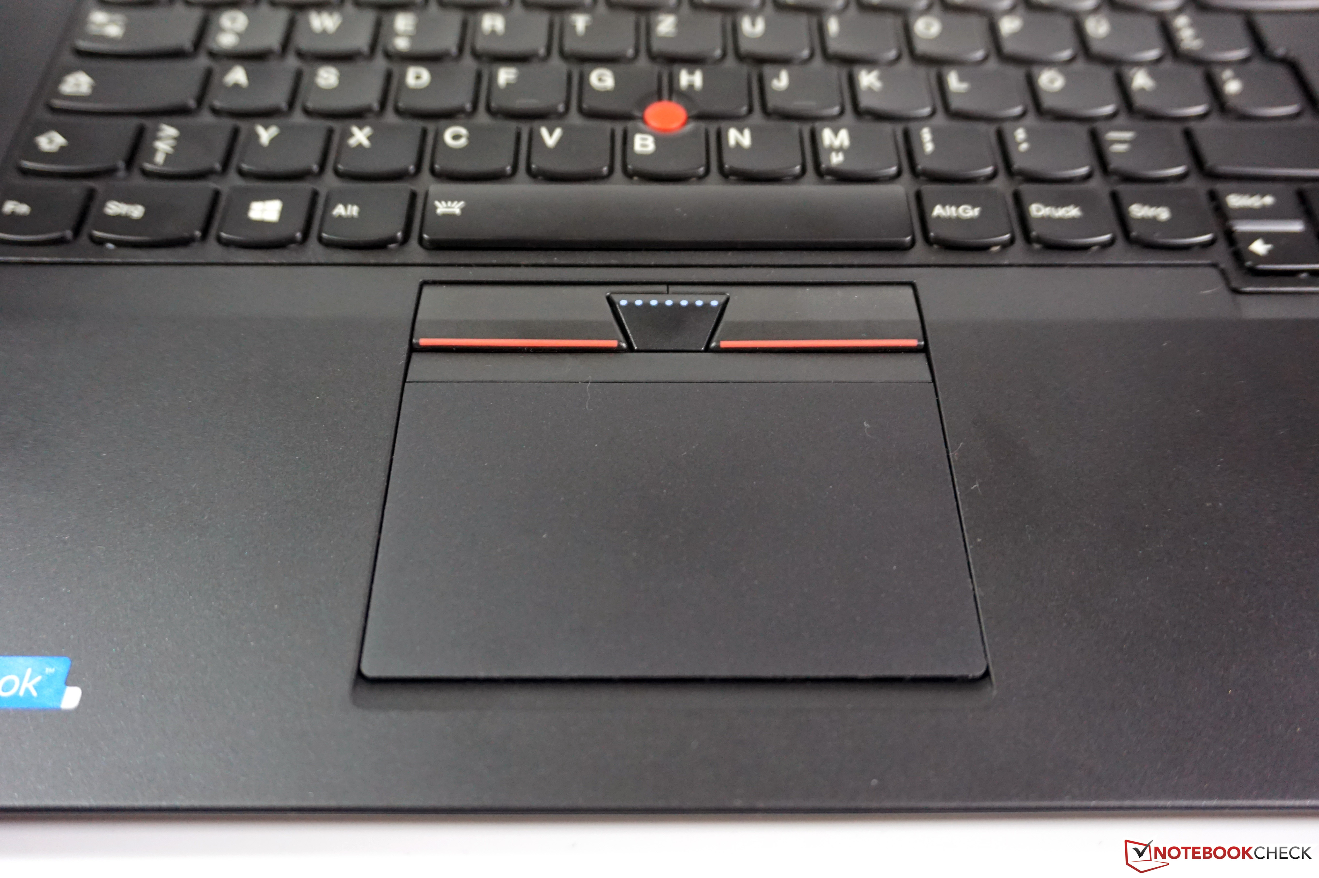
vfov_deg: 41.7
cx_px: 660
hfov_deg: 59.5
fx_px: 1154
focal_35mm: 32
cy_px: 439
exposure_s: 1/60
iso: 1600
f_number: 4
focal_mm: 21
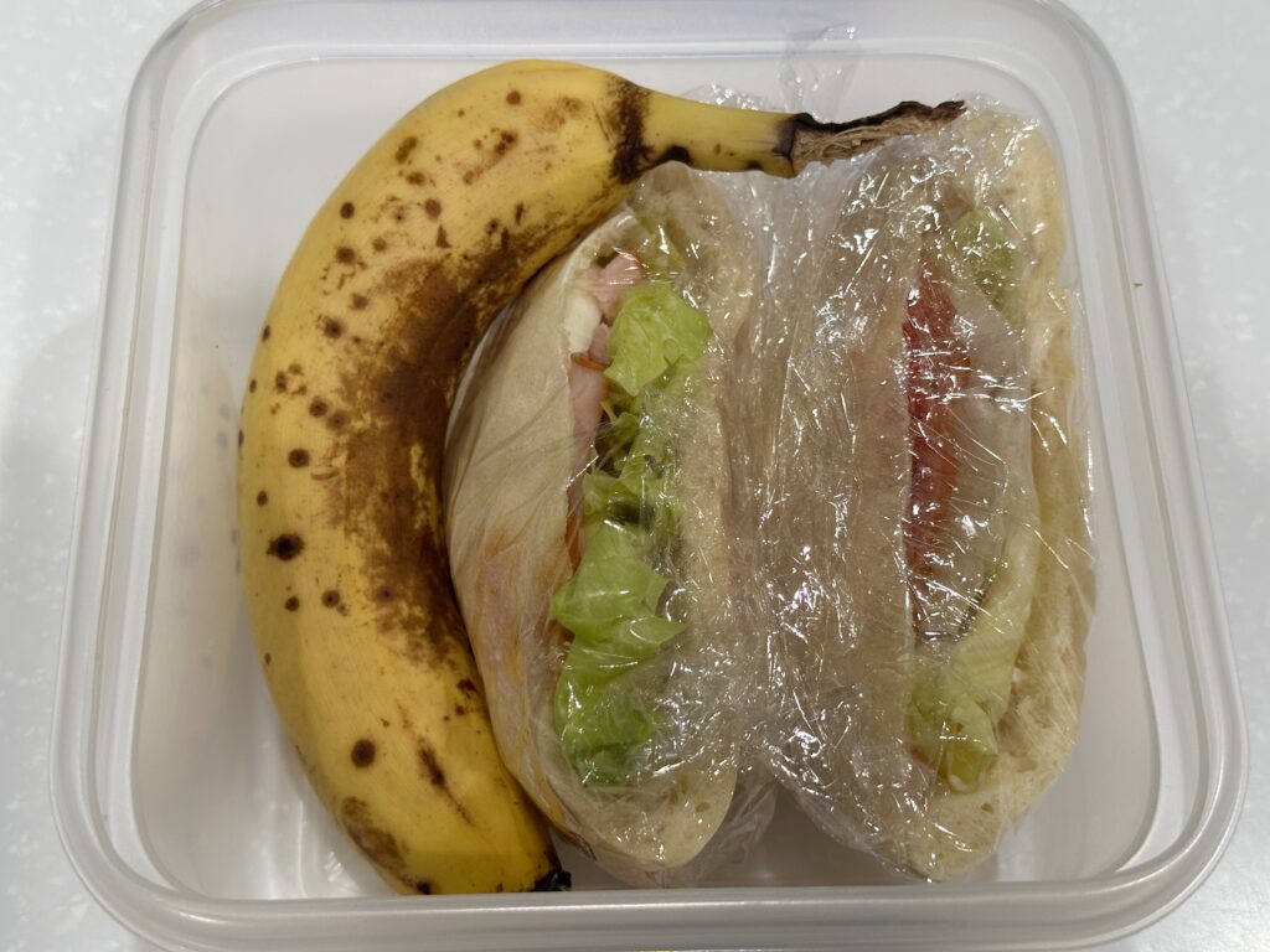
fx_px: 1761
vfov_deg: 30.3
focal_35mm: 48
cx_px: 635
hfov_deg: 39.7
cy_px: 476
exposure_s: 1/50
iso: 100
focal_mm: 6.86
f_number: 1.78
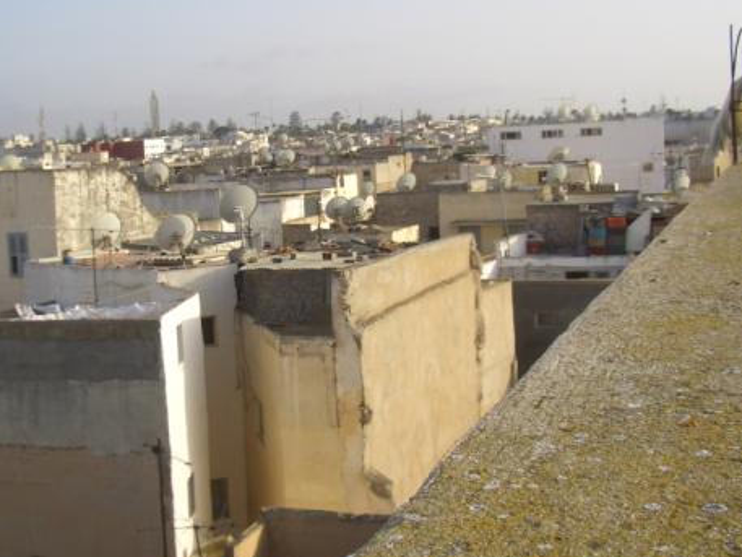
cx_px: 299
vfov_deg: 29.6
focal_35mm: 49
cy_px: 218
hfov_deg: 38.7
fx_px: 1051
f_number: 4.3
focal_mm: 5.8
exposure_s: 1/250
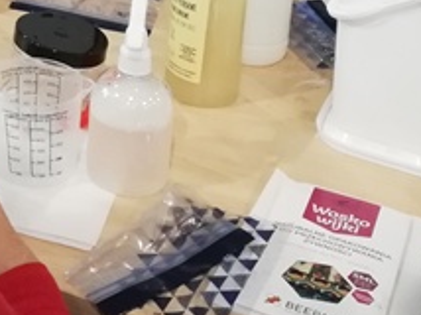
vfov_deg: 13.7
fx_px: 1227
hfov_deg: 17.7
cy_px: -169
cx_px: -183
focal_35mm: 101
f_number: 2.2
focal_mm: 3.81
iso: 500
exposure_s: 1/20
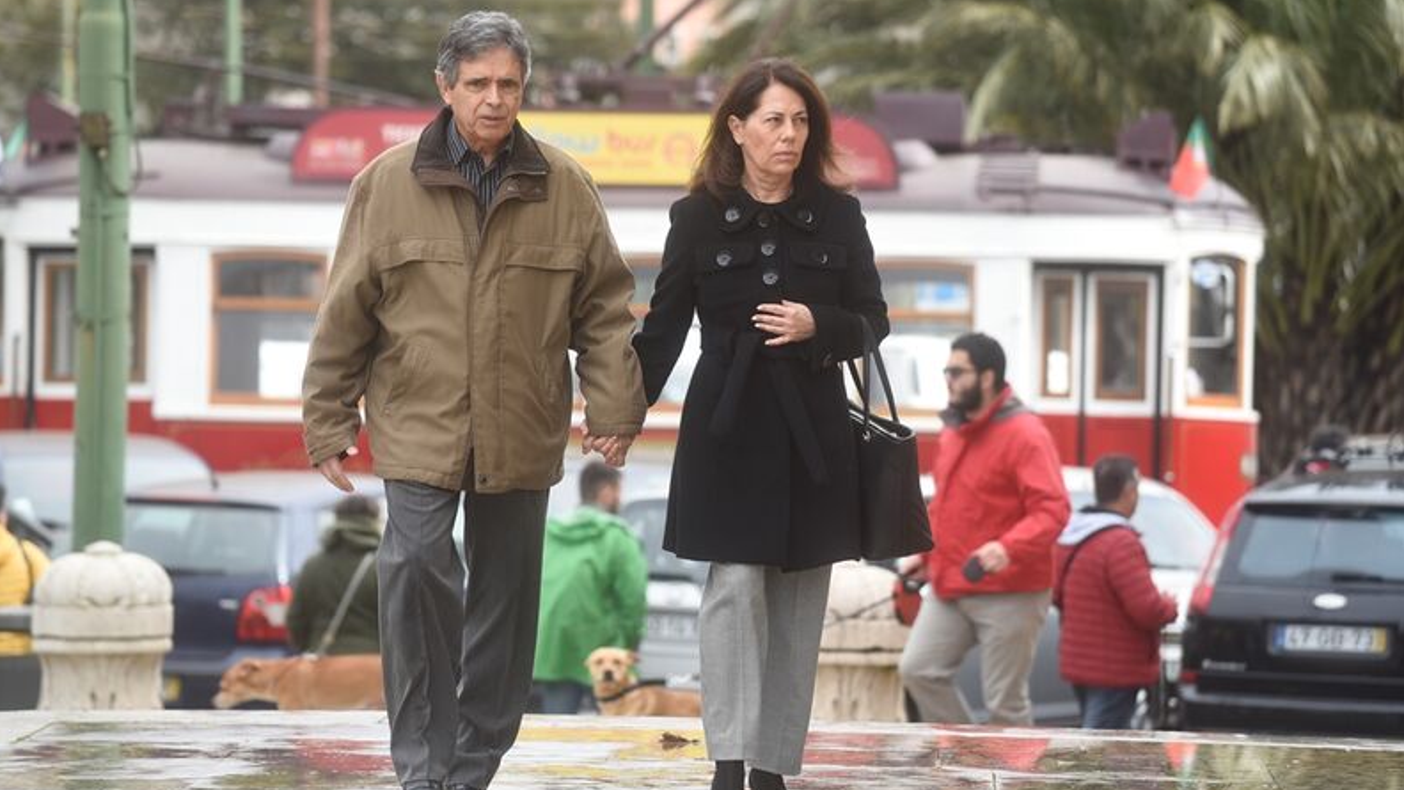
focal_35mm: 195
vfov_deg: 6.2
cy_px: 377
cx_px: 701
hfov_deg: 11.0
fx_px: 7260
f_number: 4.5
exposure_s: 1/640
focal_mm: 185
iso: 250
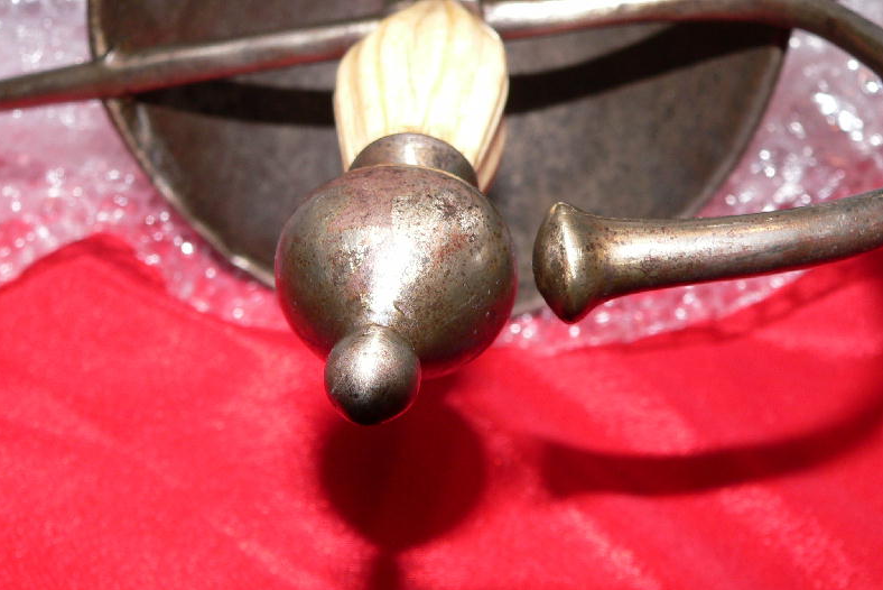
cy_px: 310
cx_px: 443
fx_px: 932
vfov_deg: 35.1
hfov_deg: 50.7
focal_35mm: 38
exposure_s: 1/125
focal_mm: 6
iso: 100
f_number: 4
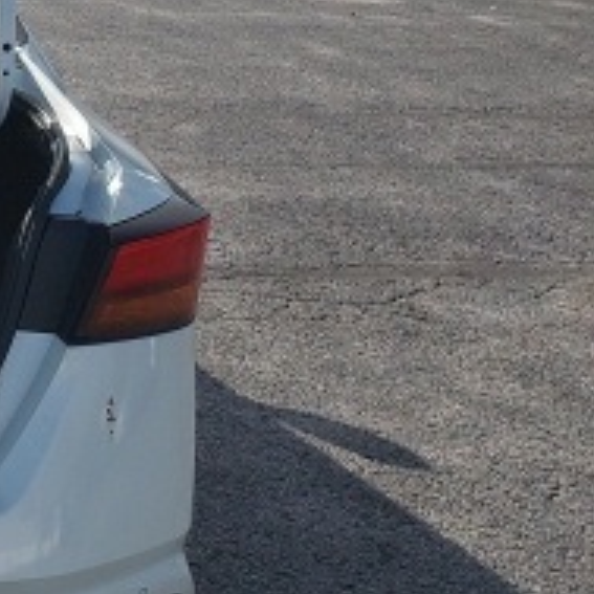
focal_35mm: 72
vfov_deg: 23.7
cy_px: 148
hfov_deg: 19.4
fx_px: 1398
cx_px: -409
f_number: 1.8
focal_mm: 4.6
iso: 40
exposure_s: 1/1220
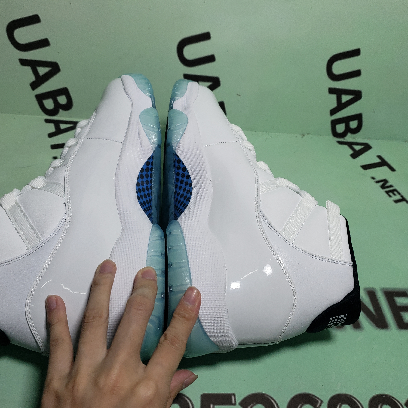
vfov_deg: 52.5
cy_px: 203
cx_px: 203
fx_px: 413
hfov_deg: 52.5
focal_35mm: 31
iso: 50
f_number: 1.5
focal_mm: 4.3
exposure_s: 1/701
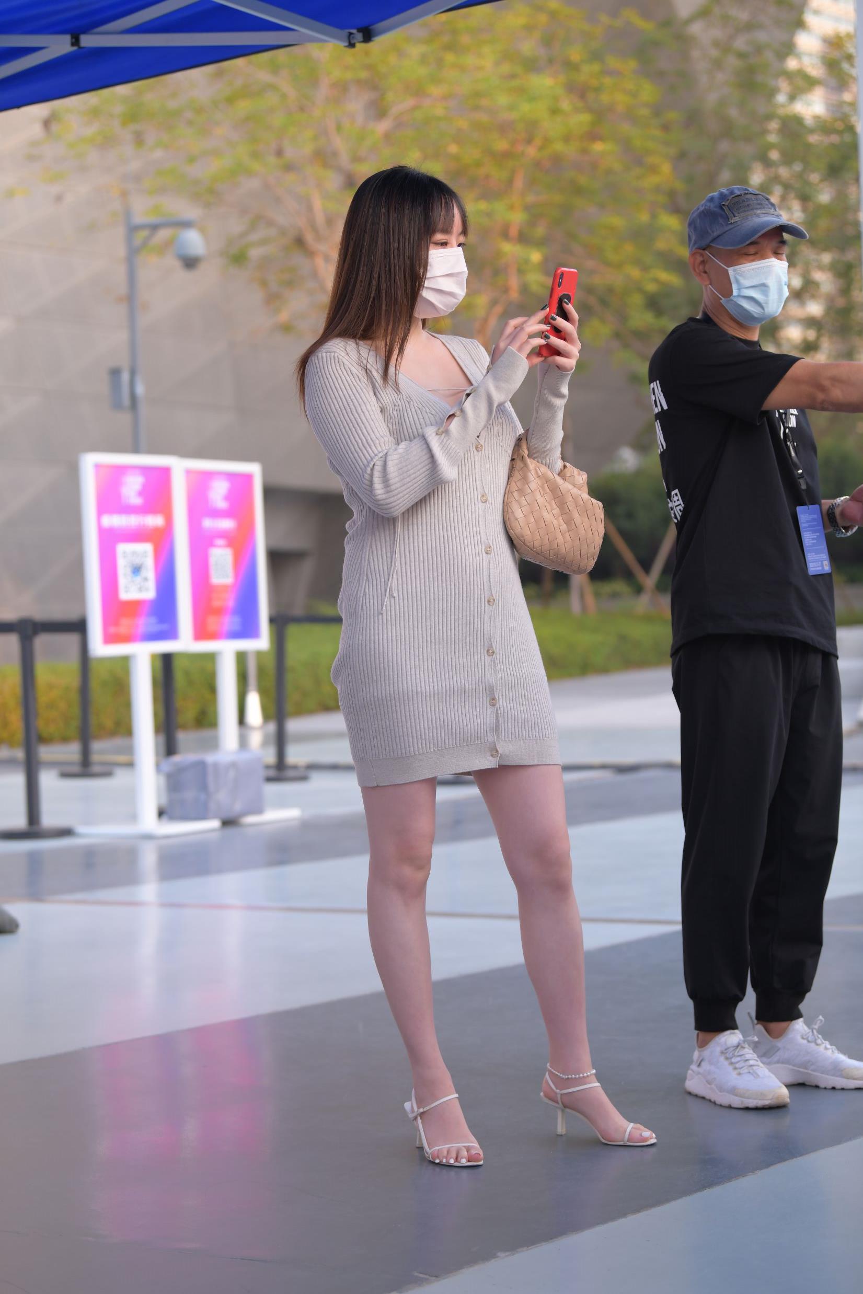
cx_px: 432
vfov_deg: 28.8
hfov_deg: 19.5
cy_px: 647
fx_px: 2517
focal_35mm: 70
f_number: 3.5
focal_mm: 70
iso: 400
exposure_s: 1/320
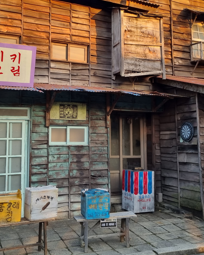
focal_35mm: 43
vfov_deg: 42.6
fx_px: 325
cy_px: 98
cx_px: 96
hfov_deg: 34.9
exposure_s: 1/180
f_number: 1.8
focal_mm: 5.4
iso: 50
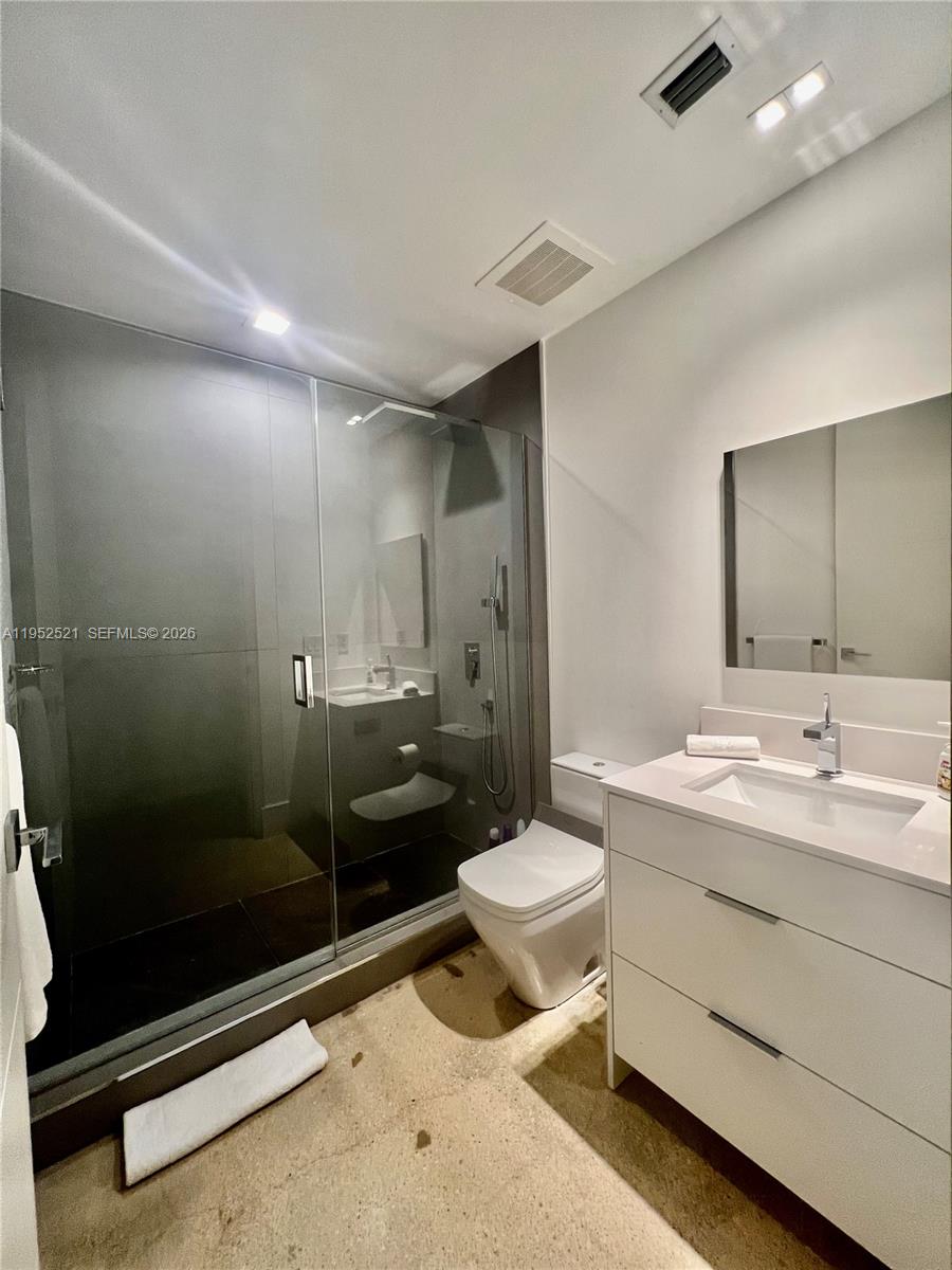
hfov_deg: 89.9
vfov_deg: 106.2
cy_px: 635
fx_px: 477
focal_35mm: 13
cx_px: 476
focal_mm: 1.57
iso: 125
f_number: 1.8
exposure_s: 1/60
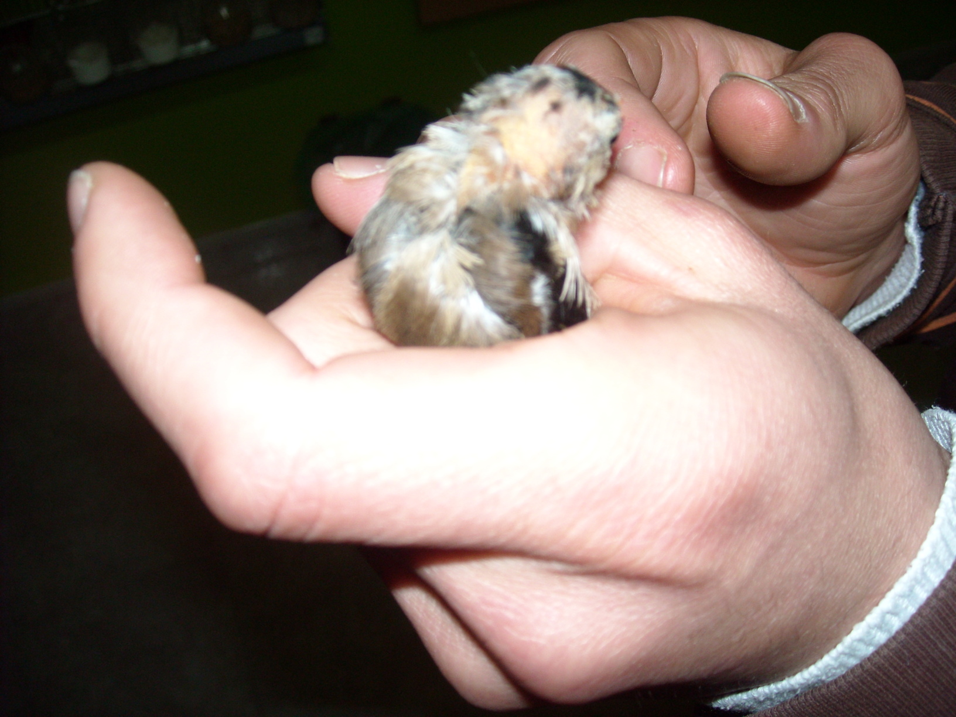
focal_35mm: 35
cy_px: 358
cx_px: 478
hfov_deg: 52.6
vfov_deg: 40.7
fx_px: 967
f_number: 2.8
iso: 200
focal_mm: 5.7
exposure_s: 1/60
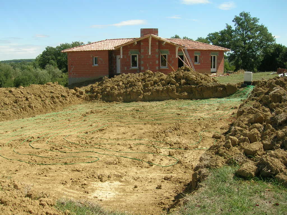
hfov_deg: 52.6
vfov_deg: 40.7
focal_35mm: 35
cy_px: 108
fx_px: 290
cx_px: 144
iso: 50
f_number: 4.8
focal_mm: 5.4
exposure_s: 1/368
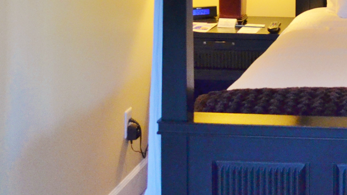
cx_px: 419
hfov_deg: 22.5
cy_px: -141
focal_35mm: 87
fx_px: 801
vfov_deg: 12.8
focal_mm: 18
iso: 1250
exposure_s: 1/60
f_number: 3.5
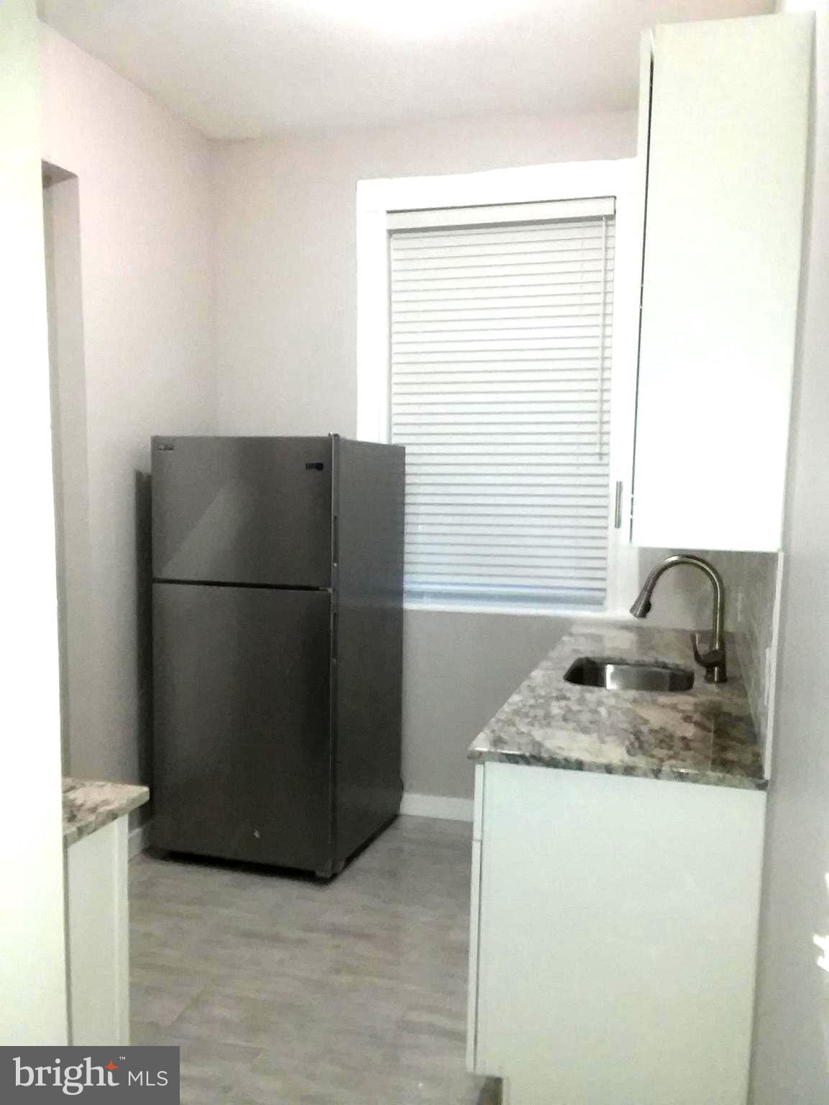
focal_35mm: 29
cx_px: 414
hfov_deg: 48.3
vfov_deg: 61.6
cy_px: 552
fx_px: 925
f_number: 1.9
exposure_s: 1/30
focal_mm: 2.47
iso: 160
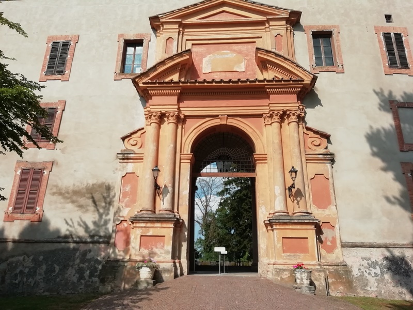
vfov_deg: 53.1
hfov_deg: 67.3
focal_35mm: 26
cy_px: 155
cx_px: 206
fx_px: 310
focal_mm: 3.46
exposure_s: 1/1623
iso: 50
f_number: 2.2
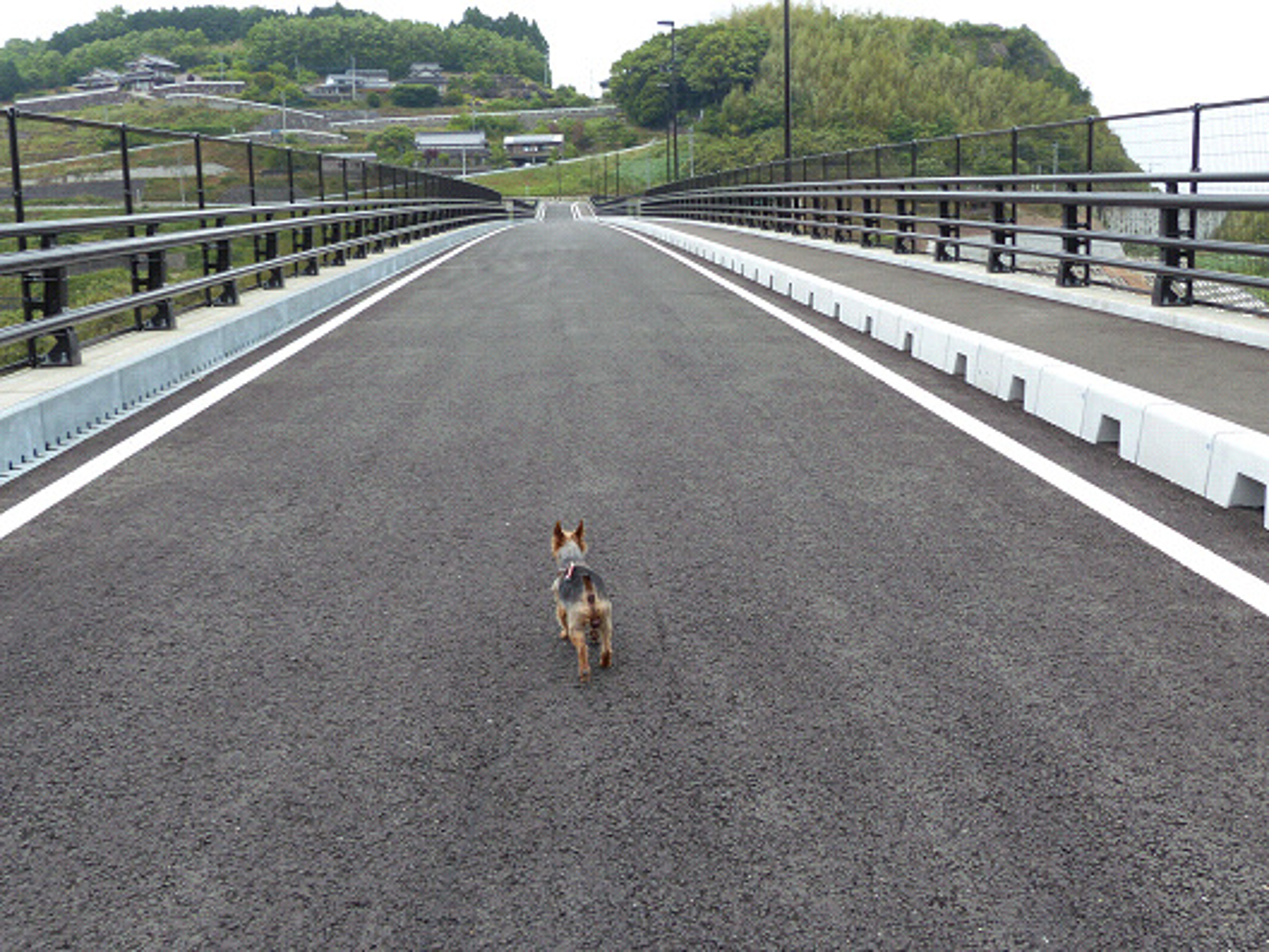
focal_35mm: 35
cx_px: 634
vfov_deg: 40.7
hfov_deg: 52.6
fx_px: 1283
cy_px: 476
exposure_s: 1/320
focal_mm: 6.3
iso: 100
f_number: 4
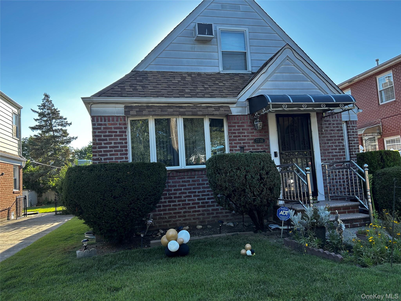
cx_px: 200
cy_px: 150
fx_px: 301
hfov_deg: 67.3
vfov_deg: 53.1
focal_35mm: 26
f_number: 1.5
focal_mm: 5.7
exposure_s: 1/683
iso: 50
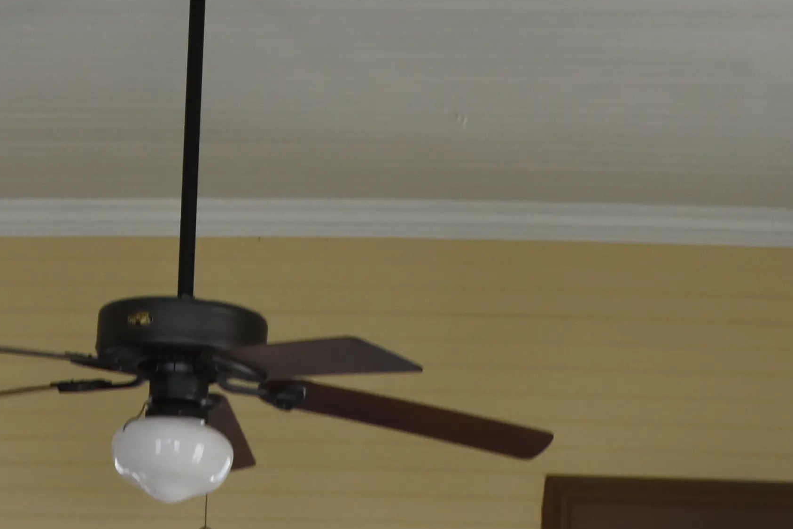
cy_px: 821
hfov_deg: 21.1
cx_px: 245
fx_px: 2114
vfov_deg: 13.3
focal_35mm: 96
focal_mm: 18
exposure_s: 1/160
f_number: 6.3
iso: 800
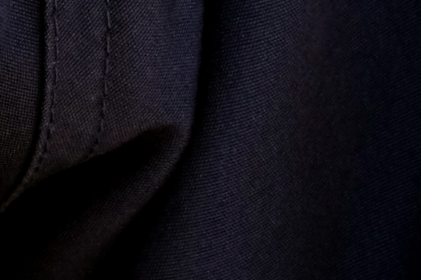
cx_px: -789
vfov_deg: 1.3
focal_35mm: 1047
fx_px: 12243
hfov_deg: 2.0
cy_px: -312
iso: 1600
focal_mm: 98.2
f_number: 8
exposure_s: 1/500
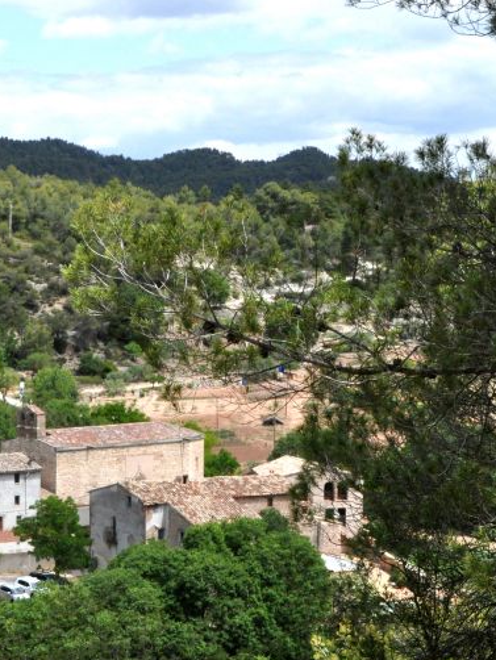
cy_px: 423
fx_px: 1794
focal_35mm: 94
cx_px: 121
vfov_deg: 20.8
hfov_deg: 15.7
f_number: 13
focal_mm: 32
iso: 1000
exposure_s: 1/640
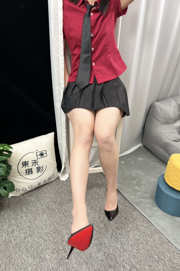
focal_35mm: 28
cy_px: 139
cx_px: 94
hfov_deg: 46.4
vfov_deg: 65.5
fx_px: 210
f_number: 1.5
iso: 125
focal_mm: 5.7
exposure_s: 1/78
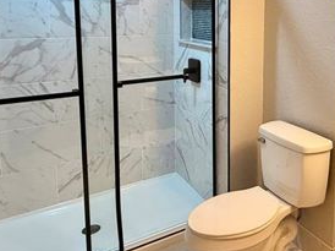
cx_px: 267
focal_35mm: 36
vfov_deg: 38.2
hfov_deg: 48.5
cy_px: 51
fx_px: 348
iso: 320
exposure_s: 1/120
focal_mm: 2.22
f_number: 2.2
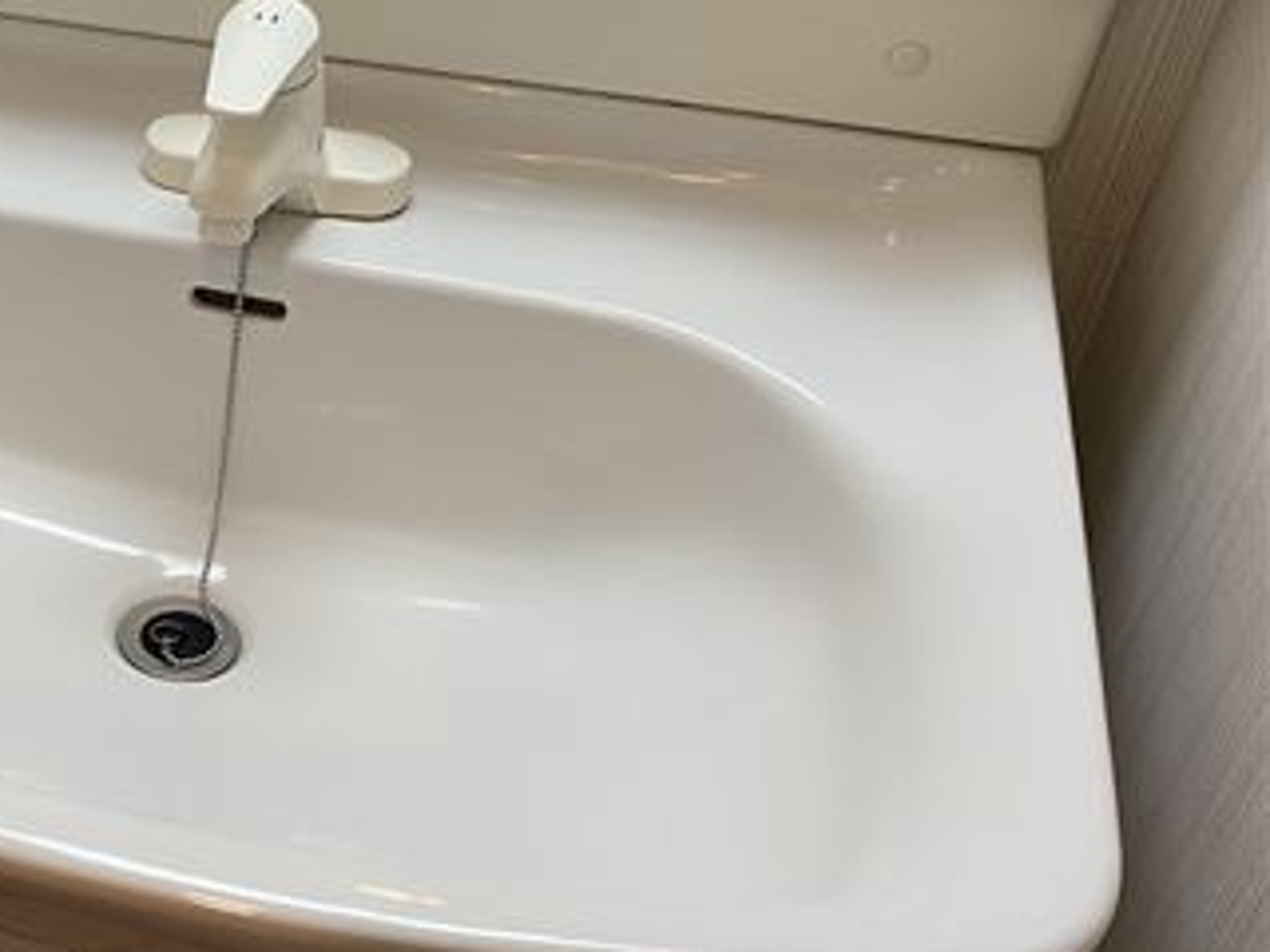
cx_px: 4
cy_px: 373
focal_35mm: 52
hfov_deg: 33.7
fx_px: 1908
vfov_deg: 28.0
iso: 64
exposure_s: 1/50
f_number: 1.8
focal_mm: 4.25
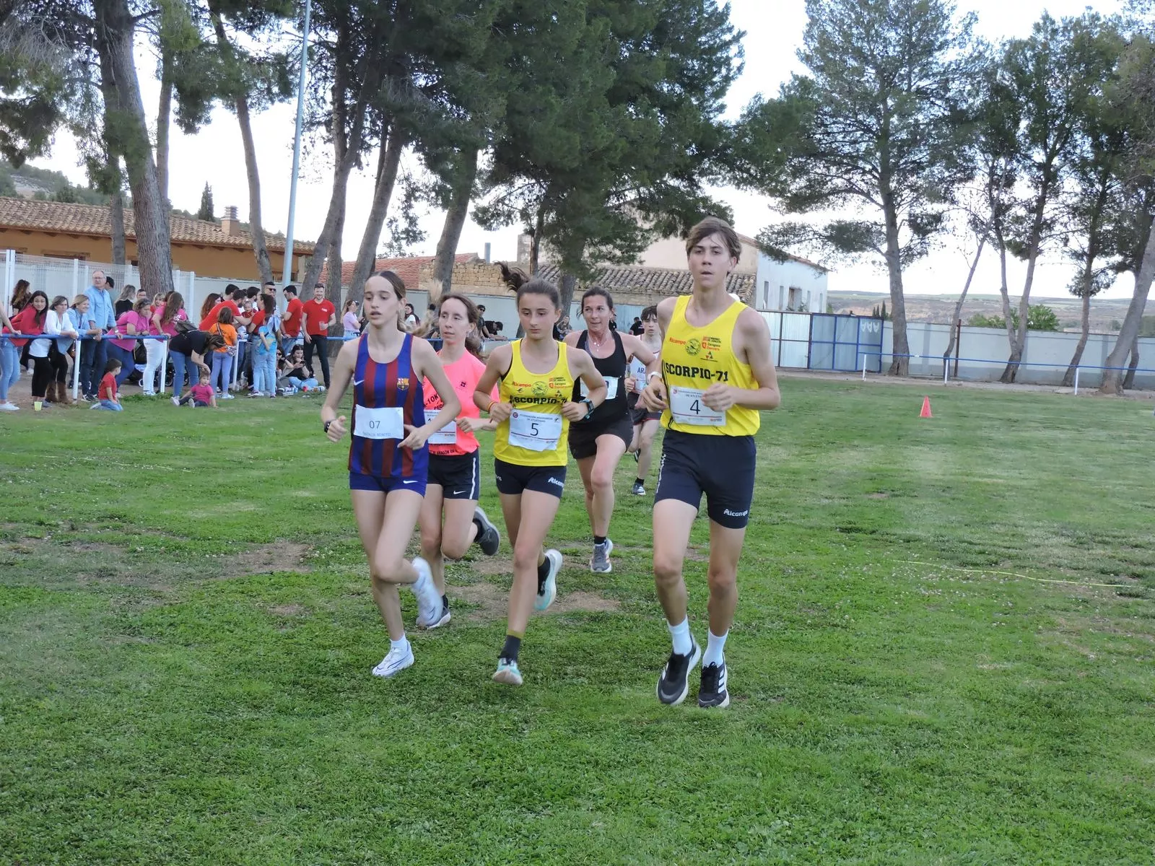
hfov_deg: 38.2
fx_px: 1668
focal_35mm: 50
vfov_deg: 29.1
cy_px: 433
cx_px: 578
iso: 280
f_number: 3.6
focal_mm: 8.9
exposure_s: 1/250
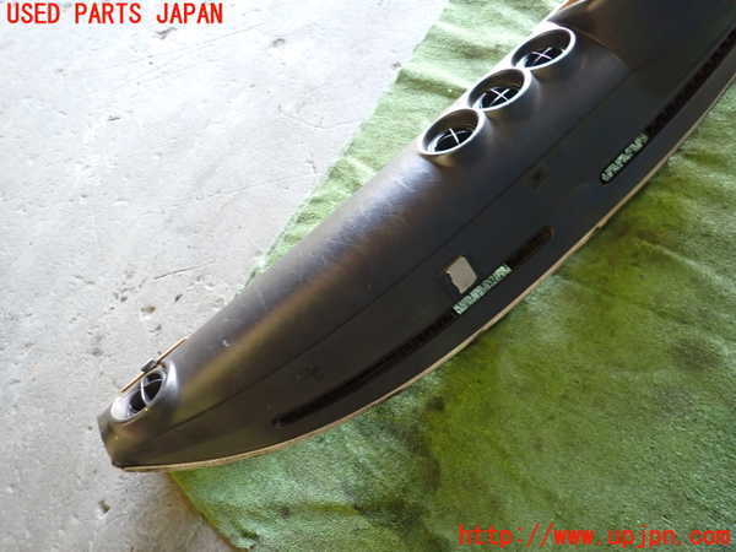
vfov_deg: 54.9
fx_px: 532
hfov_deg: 69.4
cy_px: 276
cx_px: 368
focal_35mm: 25
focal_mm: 4.5
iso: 500
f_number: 2
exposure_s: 1/30
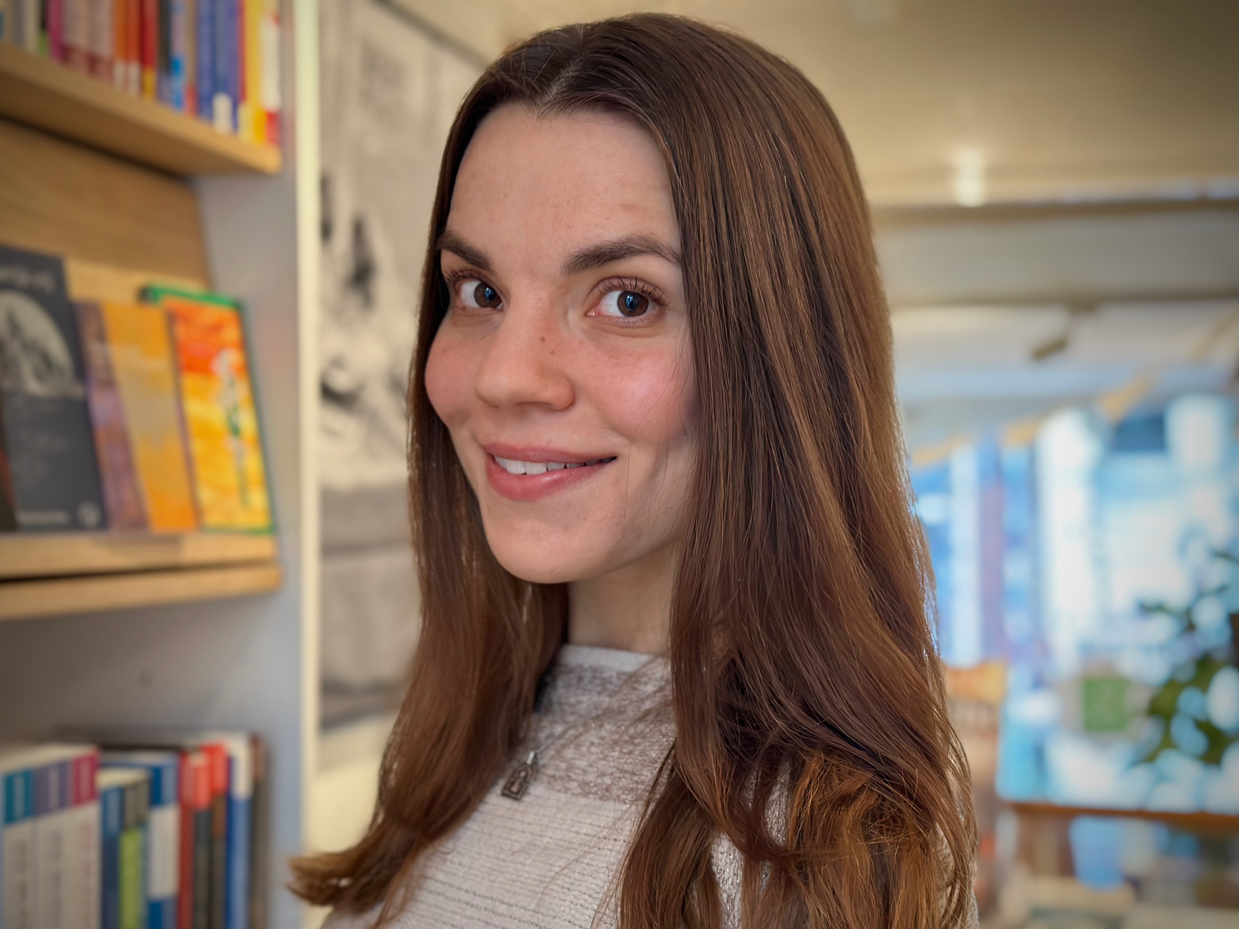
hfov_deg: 39.7
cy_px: 464
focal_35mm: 48
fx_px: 1718
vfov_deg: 30.3
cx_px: 620
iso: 400
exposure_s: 1/50
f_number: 1.78
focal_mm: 6.86
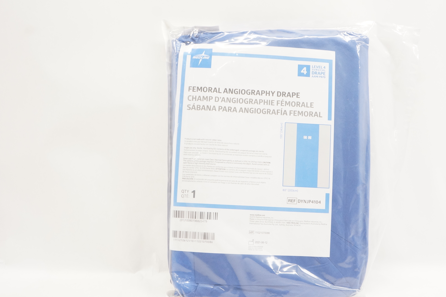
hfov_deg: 55.6
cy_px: 151
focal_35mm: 34
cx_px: 258
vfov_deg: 38.9
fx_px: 421
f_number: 9
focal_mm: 18
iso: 800
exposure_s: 1/40
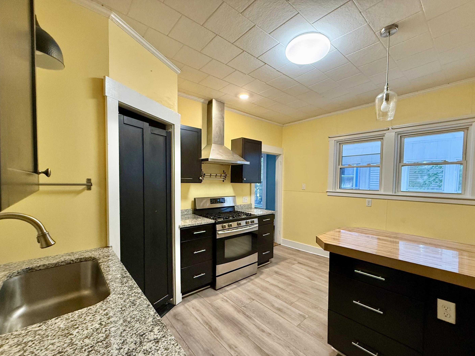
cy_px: 191
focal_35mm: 15
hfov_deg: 98.1
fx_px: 206
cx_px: 251
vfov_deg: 81.6
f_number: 2.2
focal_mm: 2.22
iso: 400
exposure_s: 1/60
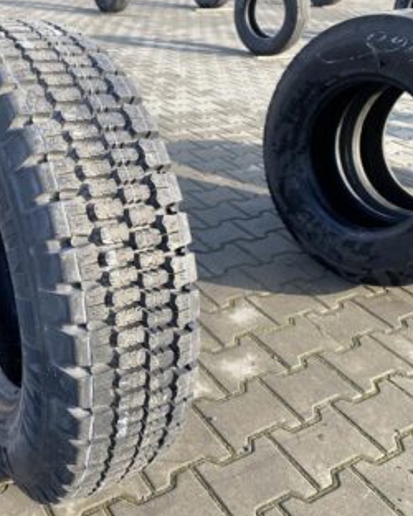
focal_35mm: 35
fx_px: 534
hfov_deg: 41.2
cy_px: 262
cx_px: 109
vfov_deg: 51.5
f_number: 1.8
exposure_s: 1/404
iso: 32
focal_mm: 4.25
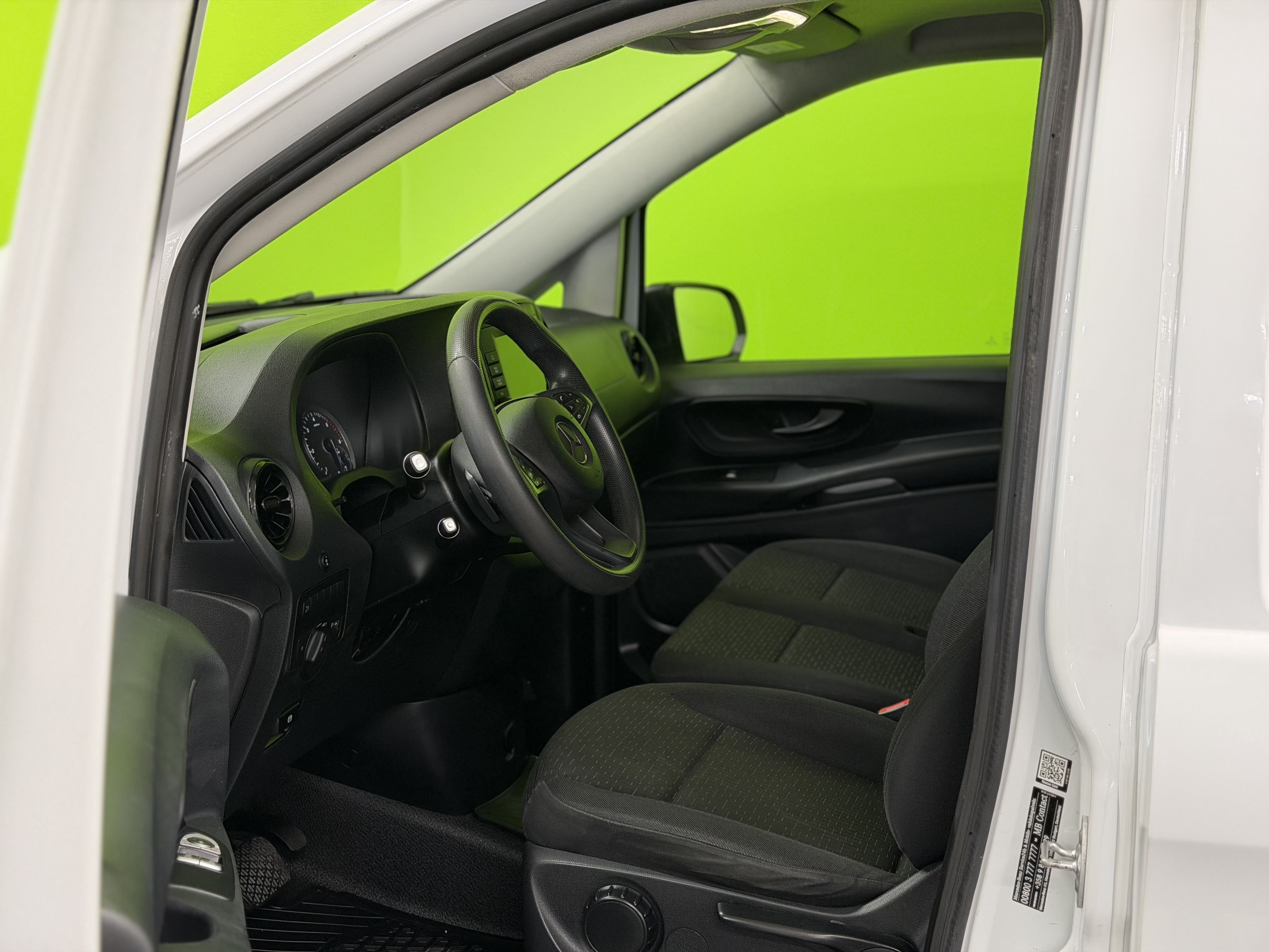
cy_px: 476
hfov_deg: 39.7
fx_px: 1760
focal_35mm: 48
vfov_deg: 30.3
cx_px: 634
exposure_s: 1/60
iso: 200
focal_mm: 6.76
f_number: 1.78
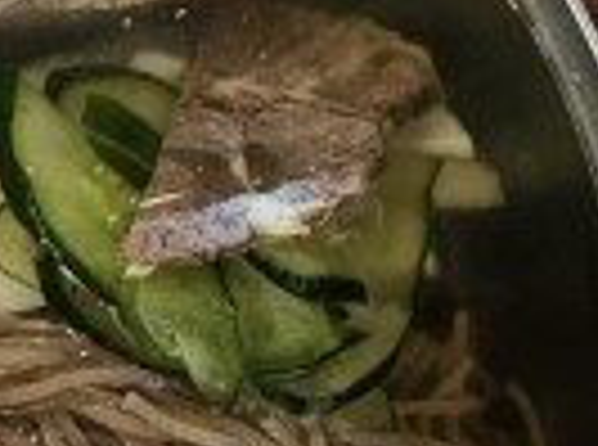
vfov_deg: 13.2
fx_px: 1912
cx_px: 315
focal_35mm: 111
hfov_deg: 17.8
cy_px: 59
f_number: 1.8
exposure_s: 1/120
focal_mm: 5.4
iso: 320
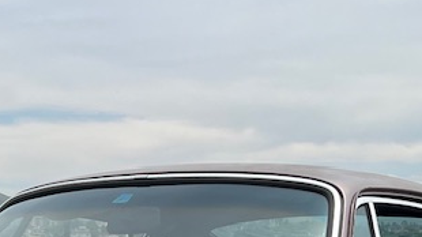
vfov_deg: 9.8
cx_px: 8
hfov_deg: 17.9
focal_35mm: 117
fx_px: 1309
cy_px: 440
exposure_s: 1/5882
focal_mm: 5.7
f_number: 1.5
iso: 50
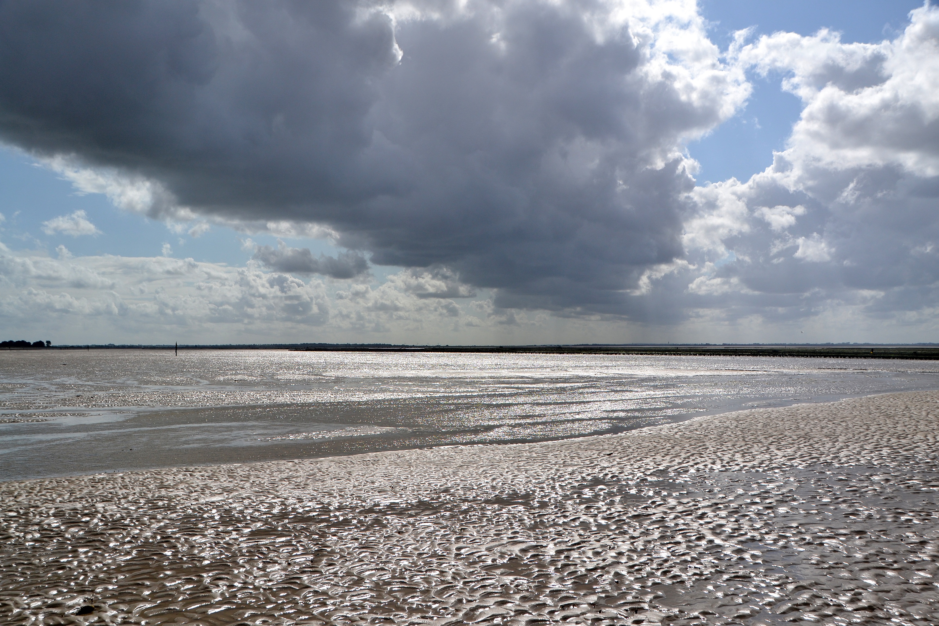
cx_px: 470
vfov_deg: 35.5
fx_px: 978
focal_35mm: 38
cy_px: 313
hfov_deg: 51.3
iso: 200
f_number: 10
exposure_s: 1/800
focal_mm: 25
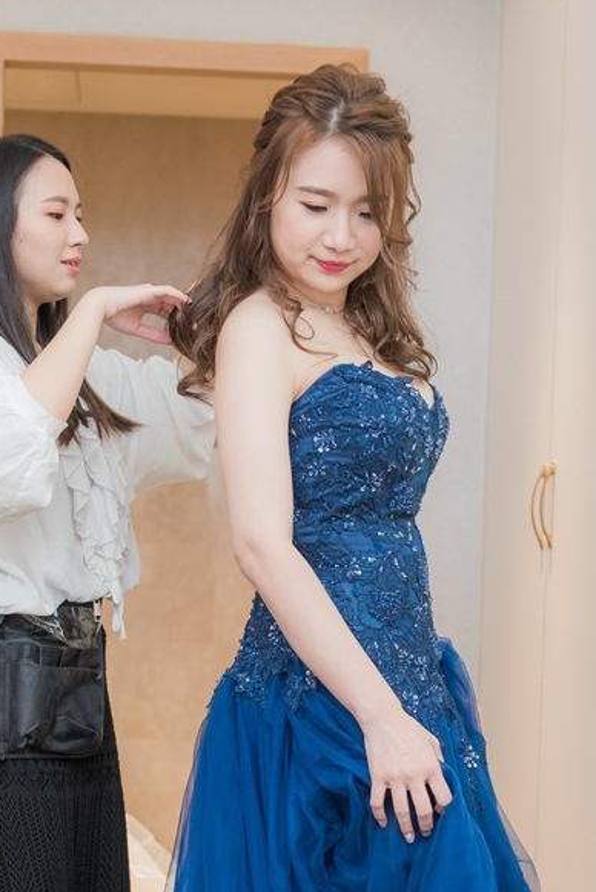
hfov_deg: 20.3
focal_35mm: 67
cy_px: 672
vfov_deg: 29.6
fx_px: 1662
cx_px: 224
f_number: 3.2
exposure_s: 1/200
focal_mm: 38
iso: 1600
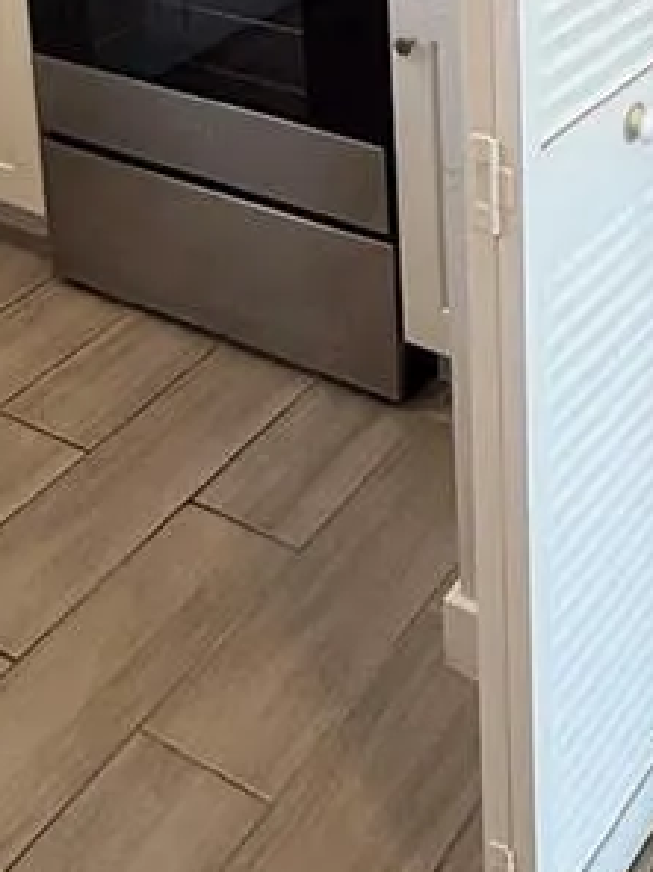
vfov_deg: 27.2
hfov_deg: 24.9
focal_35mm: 57
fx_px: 1435
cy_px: -313
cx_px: 582
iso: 200
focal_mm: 2.22
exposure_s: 1/120
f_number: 2.2
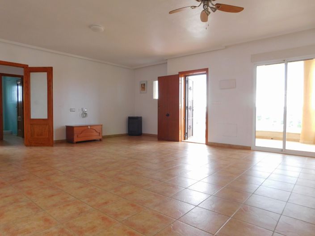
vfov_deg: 58.8
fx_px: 209
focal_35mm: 23
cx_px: 158
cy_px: 118
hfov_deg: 74.0
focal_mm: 4
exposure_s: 1/30
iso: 125
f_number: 3
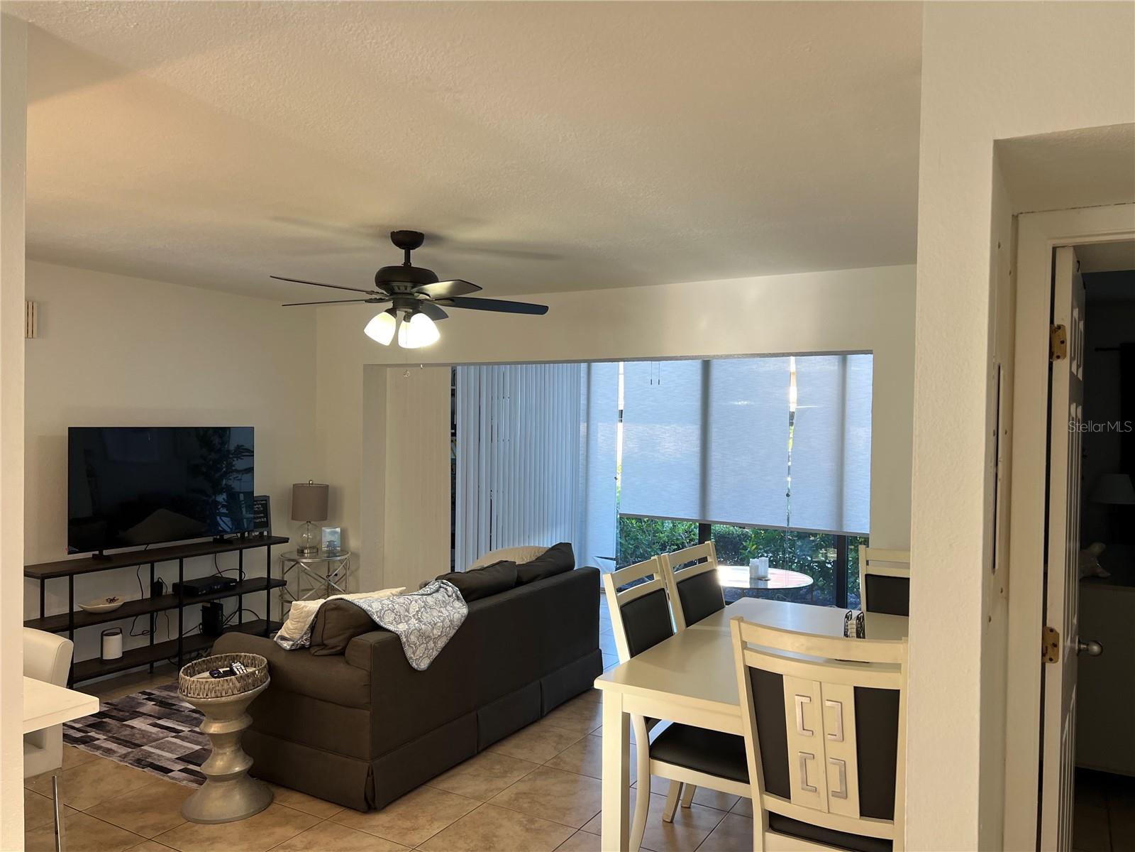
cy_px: 426
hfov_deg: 67.3
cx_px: 568
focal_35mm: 26
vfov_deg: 53.1
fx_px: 852
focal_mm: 5.7
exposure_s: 1/120
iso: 50
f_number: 1.5
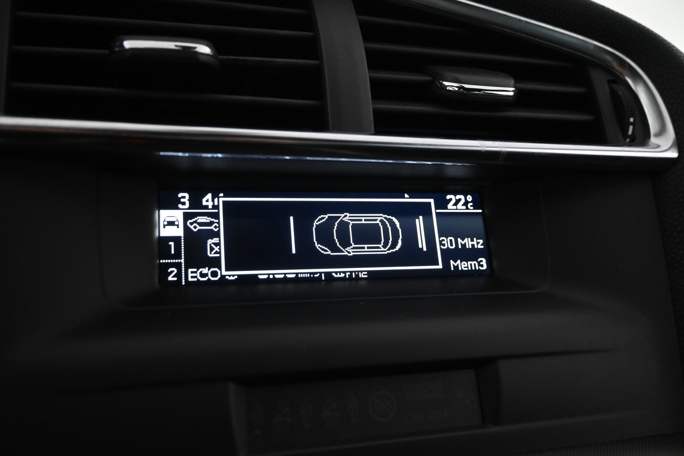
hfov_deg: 59.5
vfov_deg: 41.7
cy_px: 228
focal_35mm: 32
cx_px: 342
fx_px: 598
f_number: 4
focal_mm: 21
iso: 2500
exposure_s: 1/60
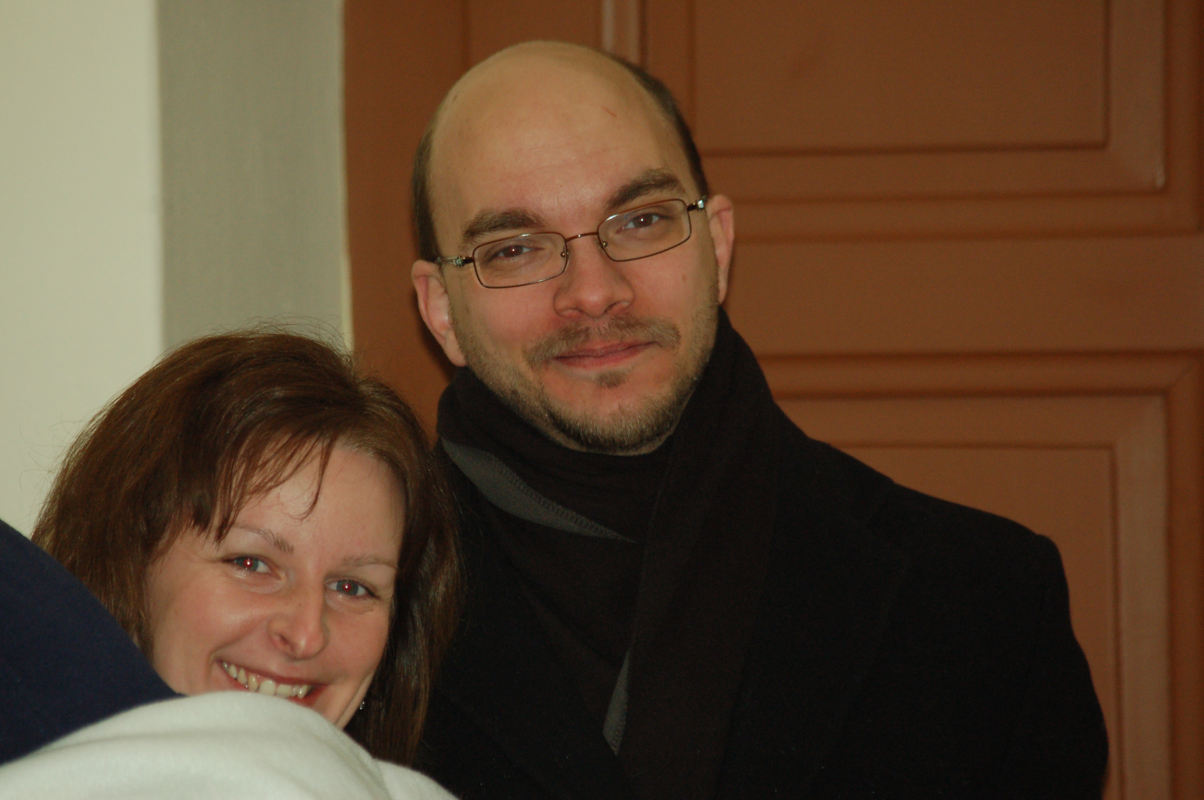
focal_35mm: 255
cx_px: 602
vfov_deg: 5.4
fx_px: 8521
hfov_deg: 8.1
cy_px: 400
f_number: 5.6
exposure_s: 1/125
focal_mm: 170
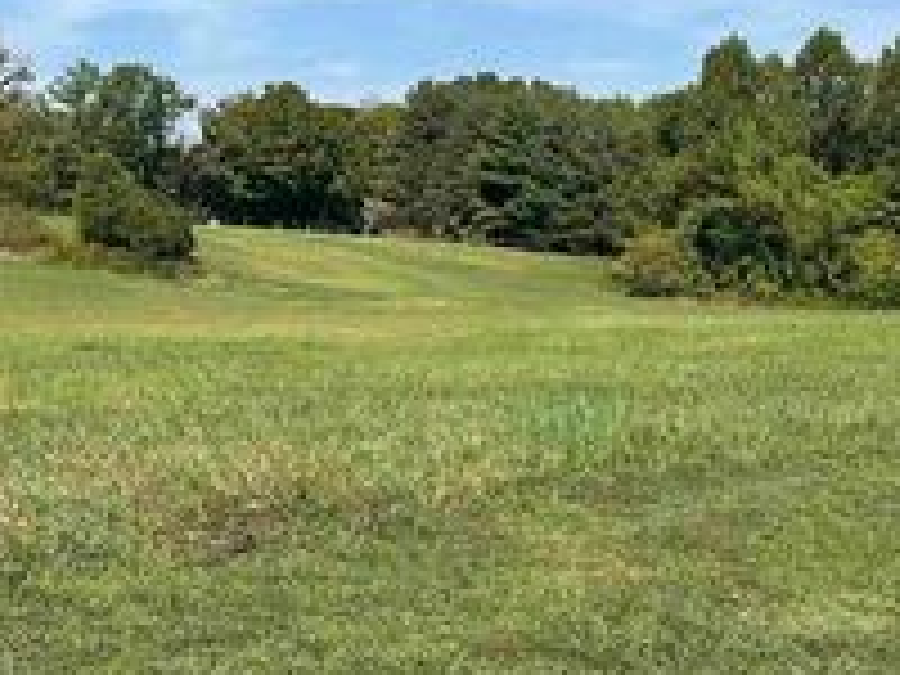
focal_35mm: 60
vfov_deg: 24.4
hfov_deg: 30.7
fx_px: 1560
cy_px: 277
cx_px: 81
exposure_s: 1/4762
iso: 80
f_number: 1.78
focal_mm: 6.86
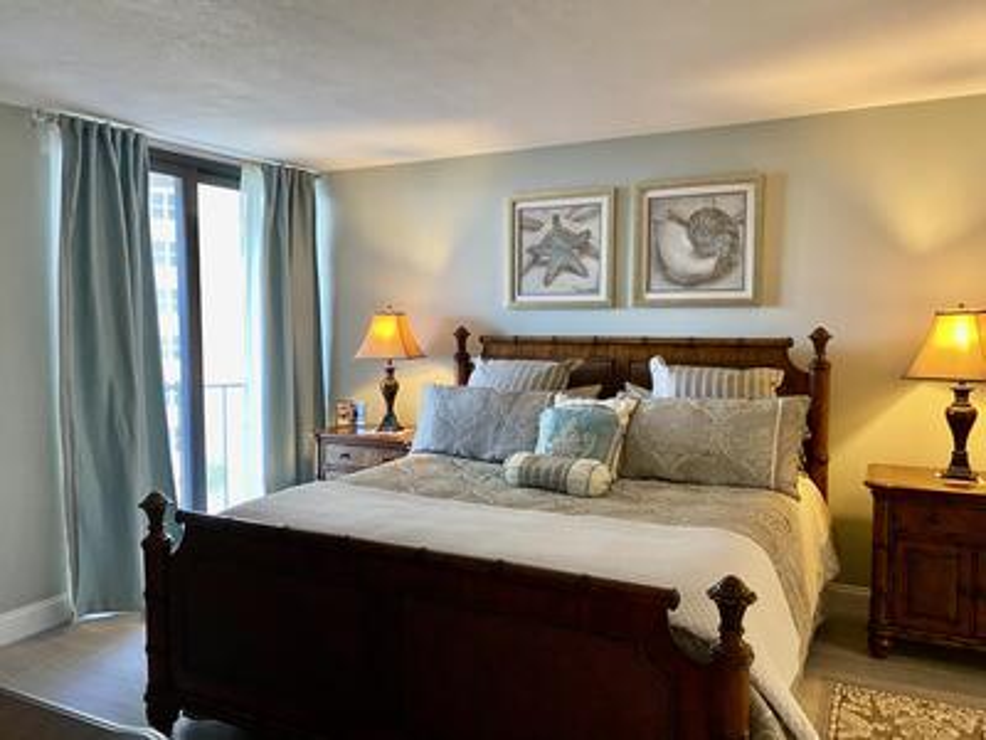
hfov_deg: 67.3
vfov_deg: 53.1
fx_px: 741
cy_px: 370
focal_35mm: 26
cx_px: 493
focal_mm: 4.25
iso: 320
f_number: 1.8
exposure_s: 1/60
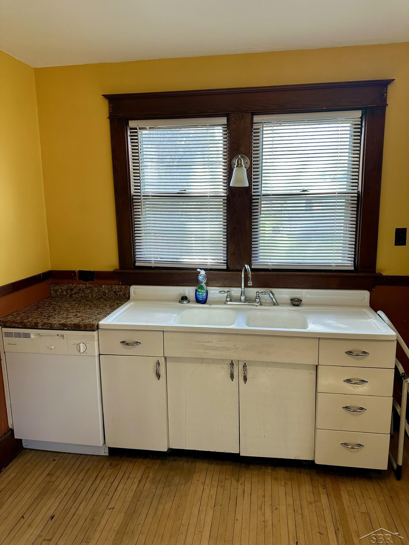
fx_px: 378
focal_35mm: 24
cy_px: 272
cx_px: 204
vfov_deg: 71.6
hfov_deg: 56.8
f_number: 1.78
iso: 80
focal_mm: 6.86
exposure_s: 1/120
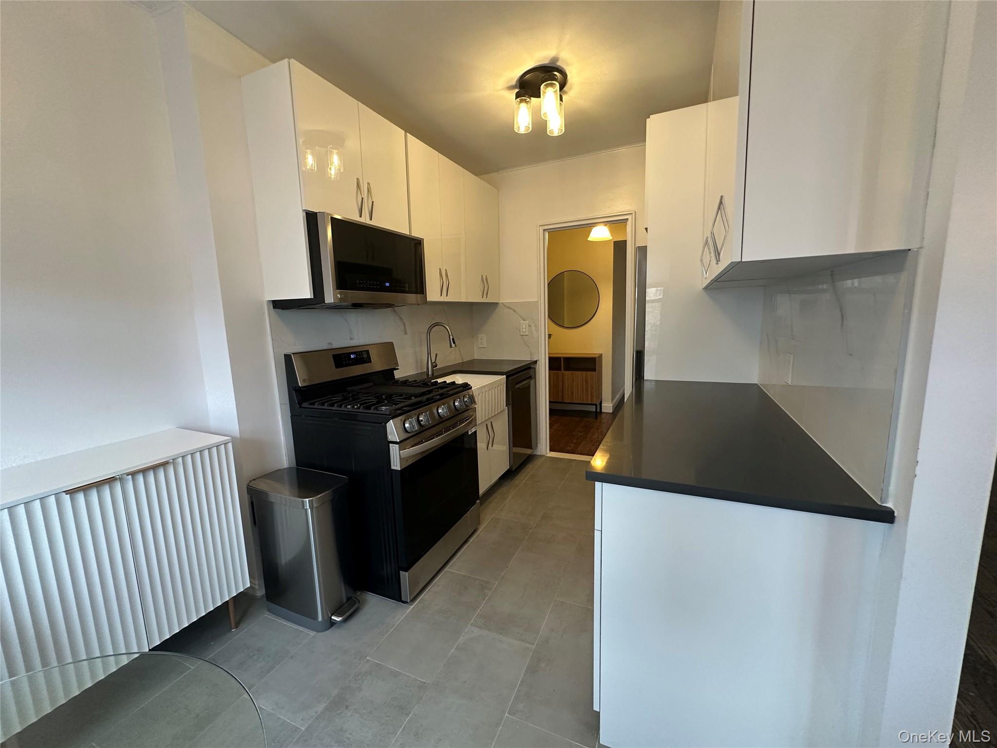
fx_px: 403
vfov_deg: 85.7
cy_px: 374
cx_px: 498
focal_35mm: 14
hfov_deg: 102.1
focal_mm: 2.22
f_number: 2.2
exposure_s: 1/60
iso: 250
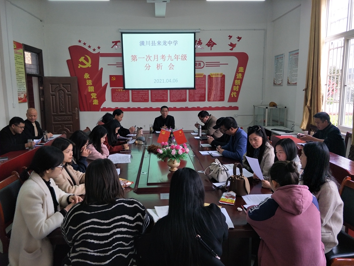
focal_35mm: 24
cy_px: 133
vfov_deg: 56.8
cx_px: 177
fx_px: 245
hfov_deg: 71.6
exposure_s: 1/50
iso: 139
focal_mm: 4.1
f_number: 1.7
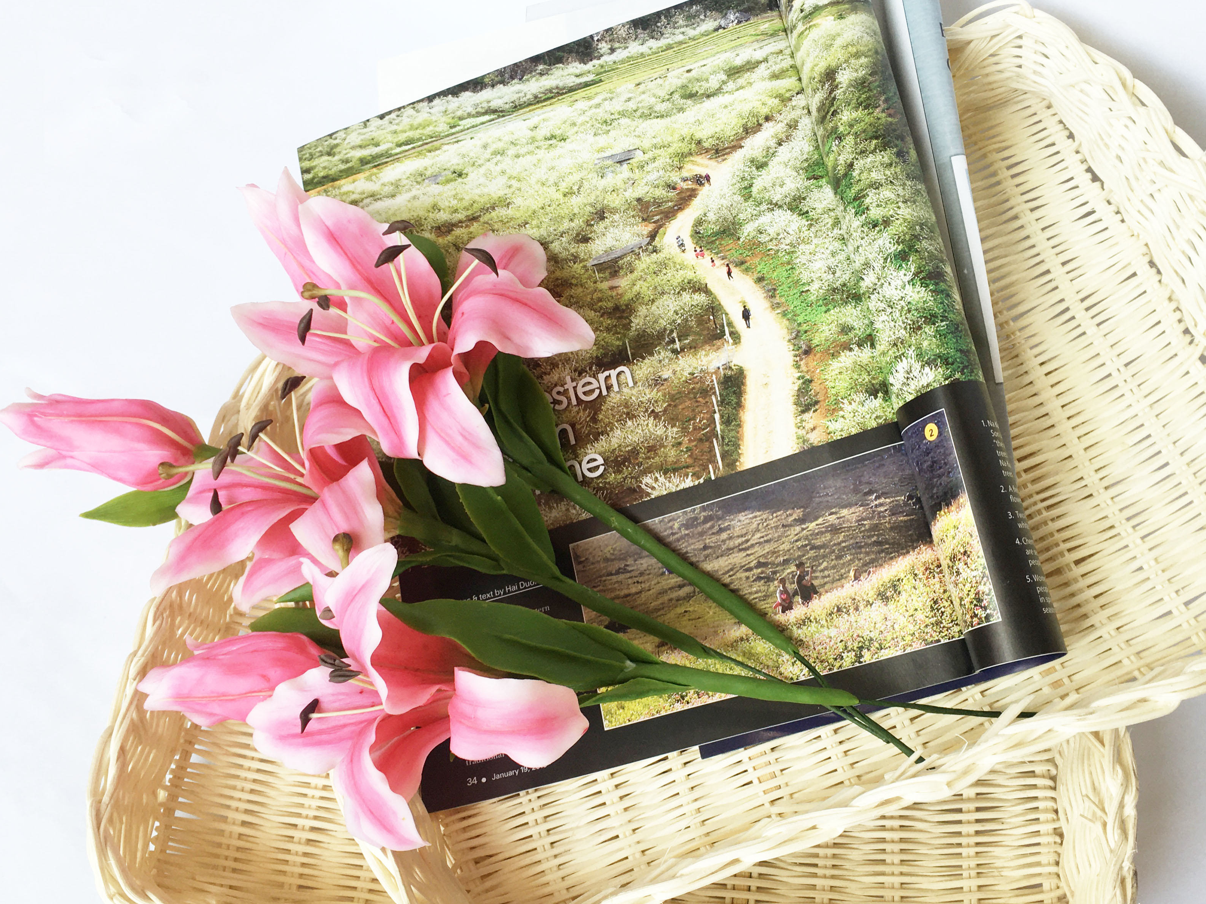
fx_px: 1289
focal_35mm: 37
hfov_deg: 50.1
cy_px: 503
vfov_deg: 38.6
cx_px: 665
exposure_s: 1/120
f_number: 2.2
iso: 32
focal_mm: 4.15
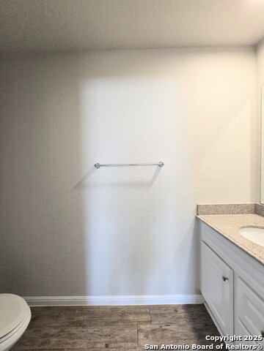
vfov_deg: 106.2
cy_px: 176
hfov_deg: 89.9
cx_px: 132
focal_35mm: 13
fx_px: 132
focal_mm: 2.2
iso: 250
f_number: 2.2
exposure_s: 1/60
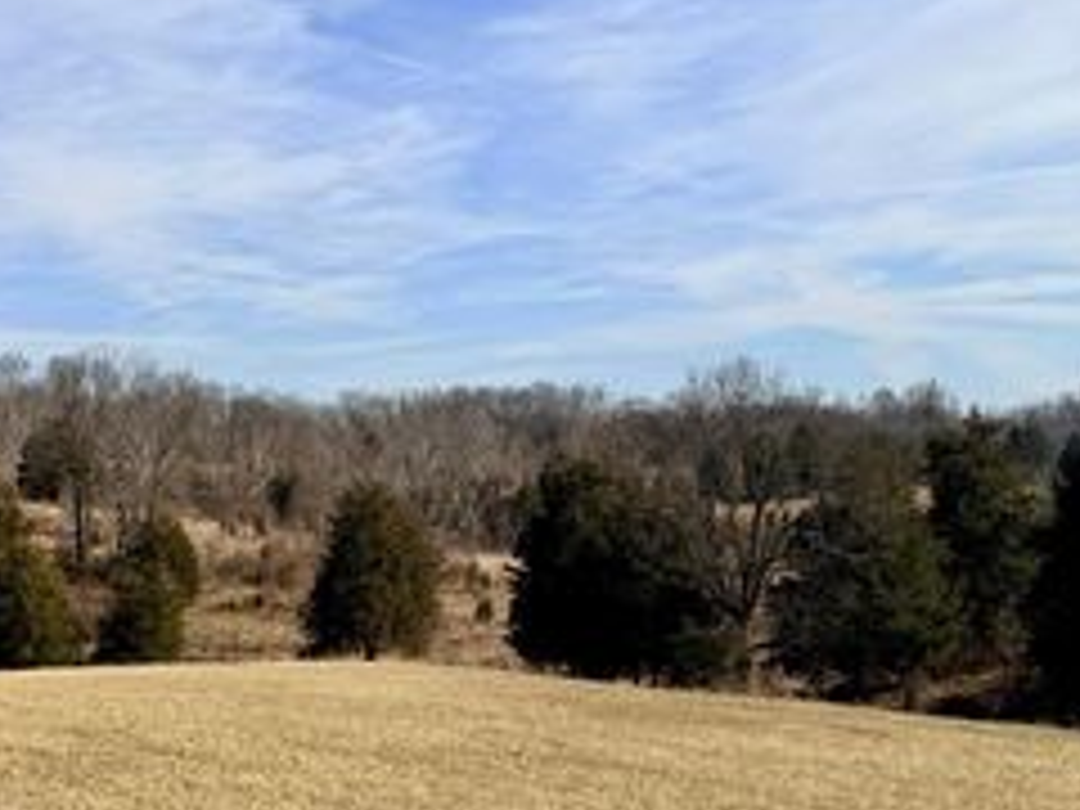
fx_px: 1560
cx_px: 144
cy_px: 682
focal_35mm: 50
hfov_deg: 36.2
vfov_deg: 28.3
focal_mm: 6.76
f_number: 1.78
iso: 80
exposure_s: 1/6173
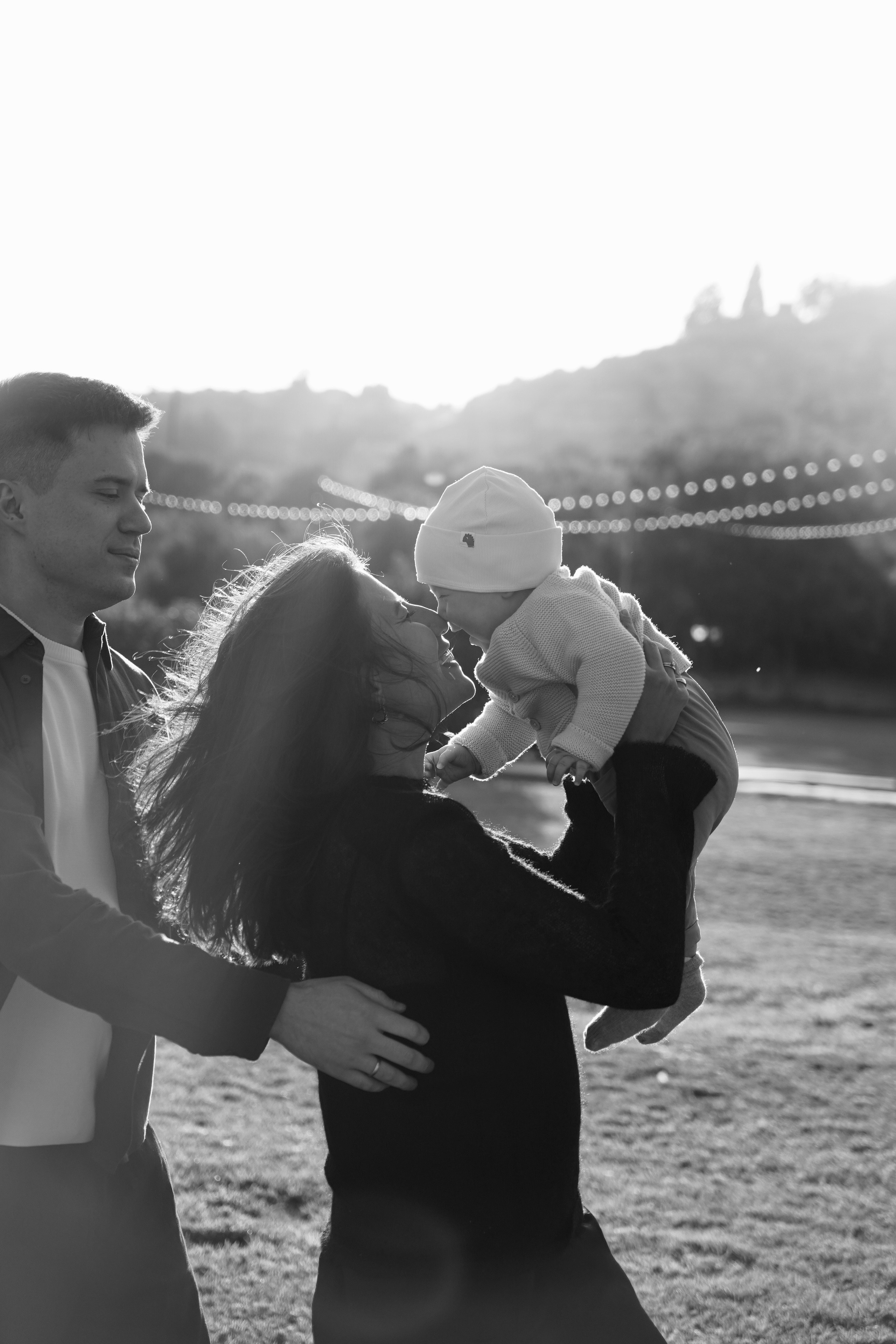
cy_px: 672
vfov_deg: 30.1
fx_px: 2501
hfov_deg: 20.3
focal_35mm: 67
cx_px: 448
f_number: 4
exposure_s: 1/1250
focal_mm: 67
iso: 200
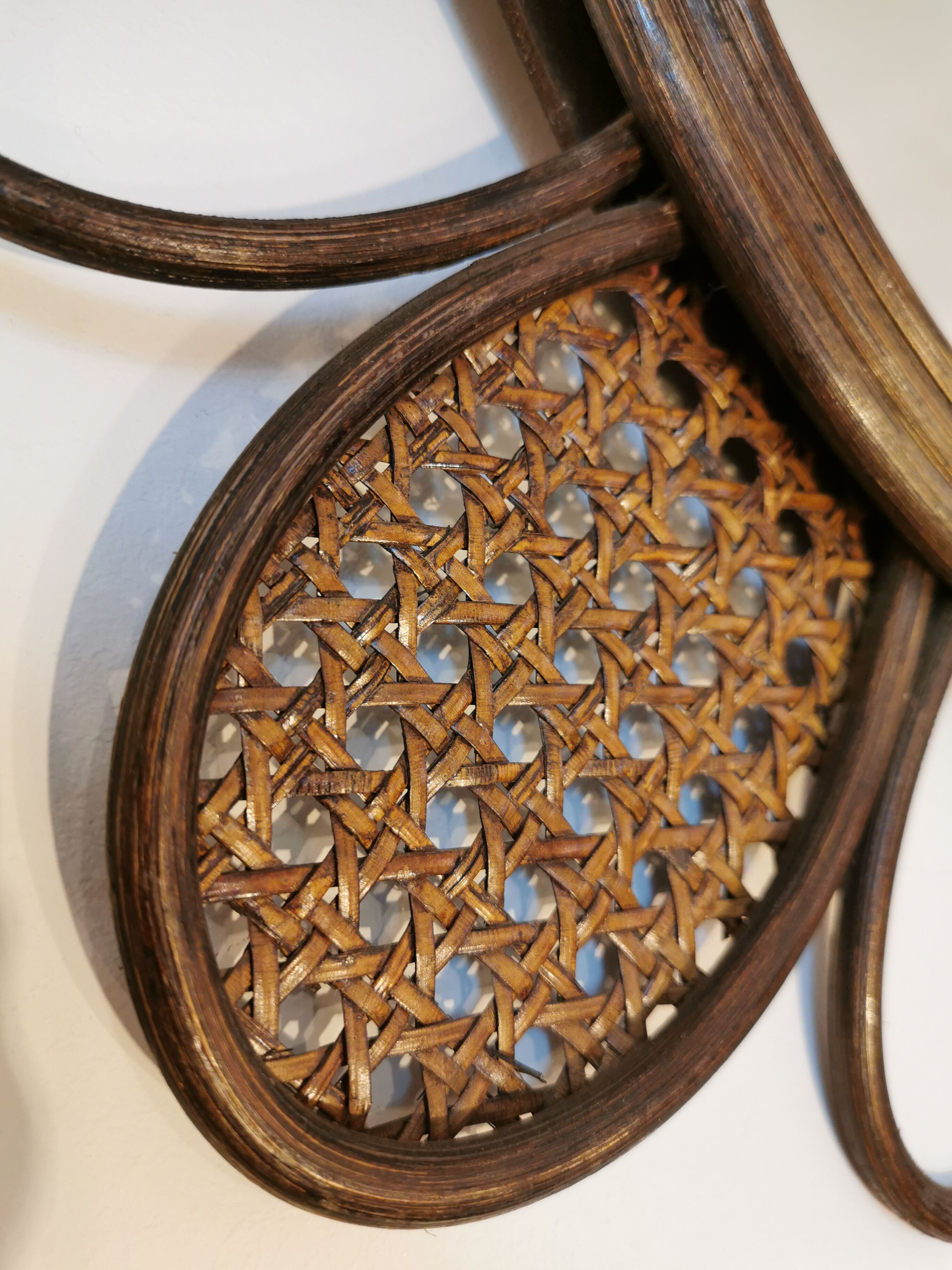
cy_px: 635
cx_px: 476
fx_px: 990
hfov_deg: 51.4
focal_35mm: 27
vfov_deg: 65.3
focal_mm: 5.58
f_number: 1.8
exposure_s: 1/50
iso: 160
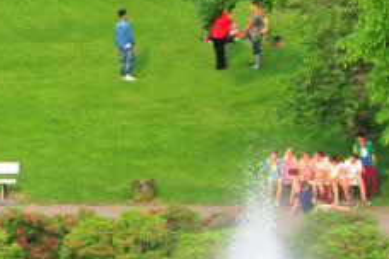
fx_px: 8903
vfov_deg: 1.7
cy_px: 32
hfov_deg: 2.5
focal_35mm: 824
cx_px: -96
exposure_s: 1/160
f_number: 16
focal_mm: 200
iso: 2000
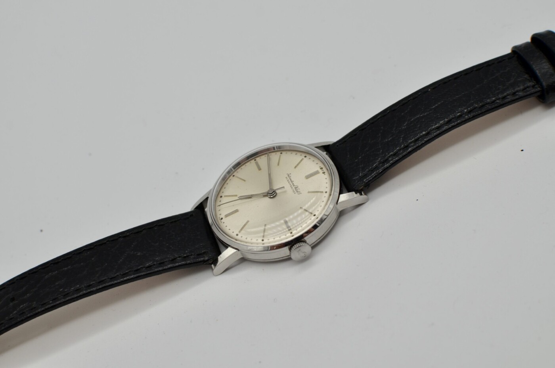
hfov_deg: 37.9
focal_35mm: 52
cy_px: 184
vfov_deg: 25.7
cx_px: 278
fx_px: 808
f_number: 5.6
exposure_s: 1/125
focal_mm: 35
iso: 200
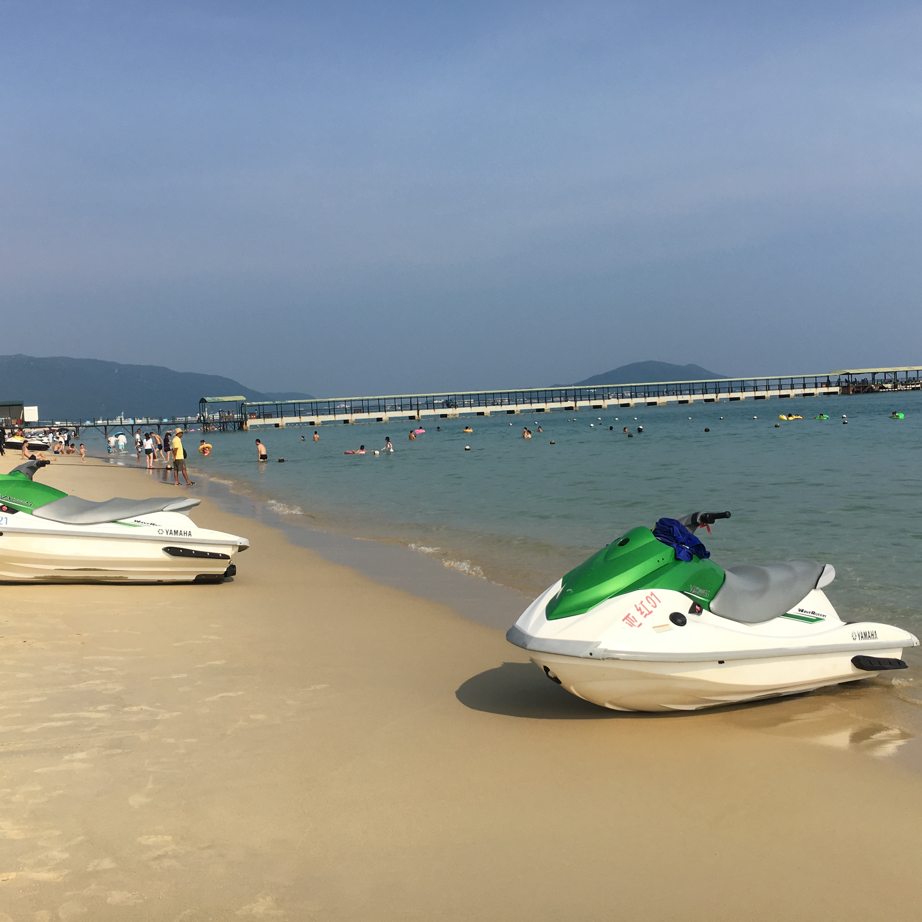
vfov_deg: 47.2
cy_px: 457
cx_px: 471
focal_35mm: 35
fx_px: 1055
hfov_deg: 47.2
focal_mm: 4.15
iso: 25
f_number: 2.2
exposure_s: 1/2747
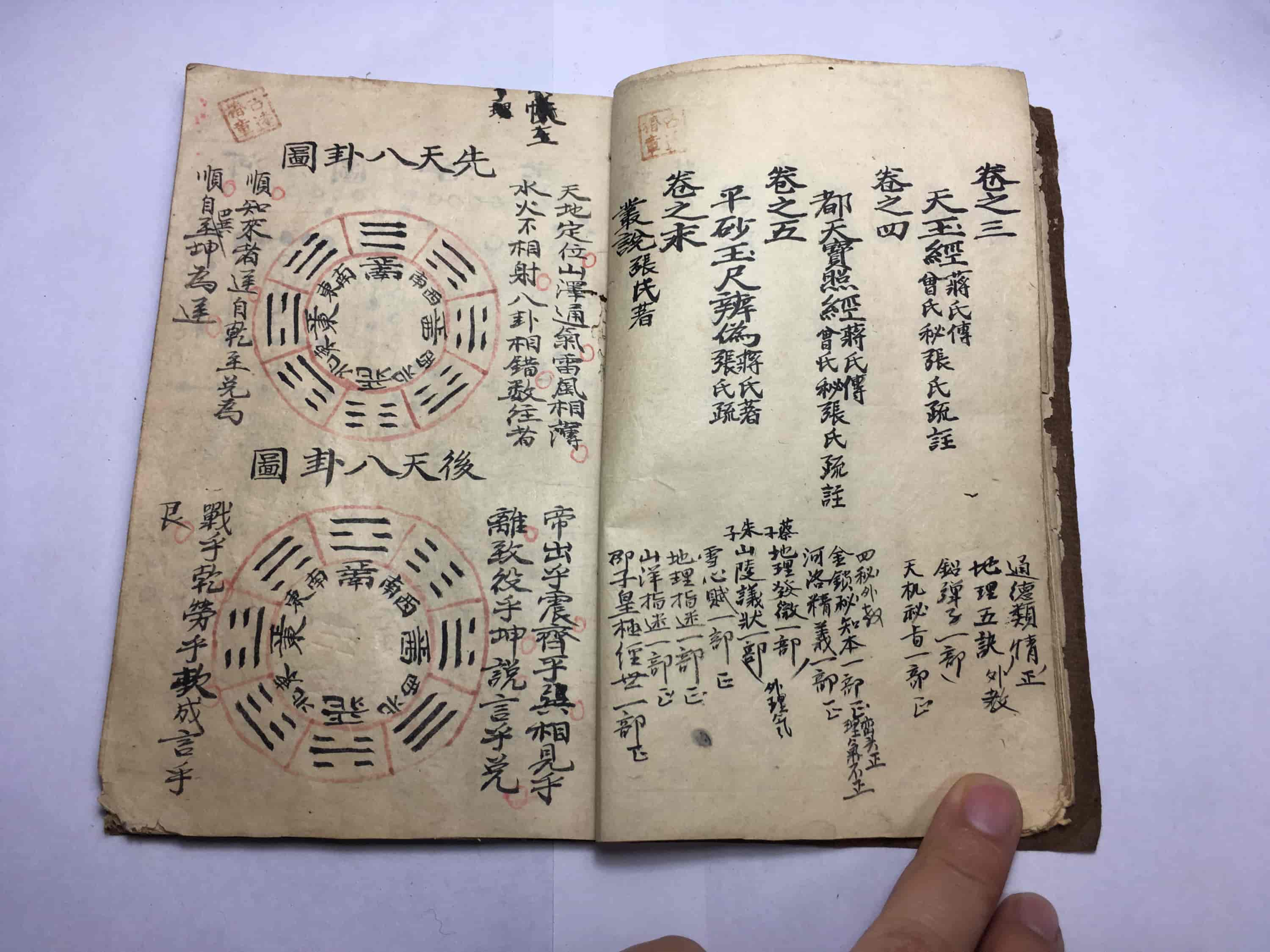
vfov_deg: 48.2
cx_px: 635
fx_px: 1064
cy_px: 476
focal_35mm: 29
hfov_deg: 61.7
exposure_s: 1/50
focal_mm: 4.15
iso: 25
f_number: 2.2
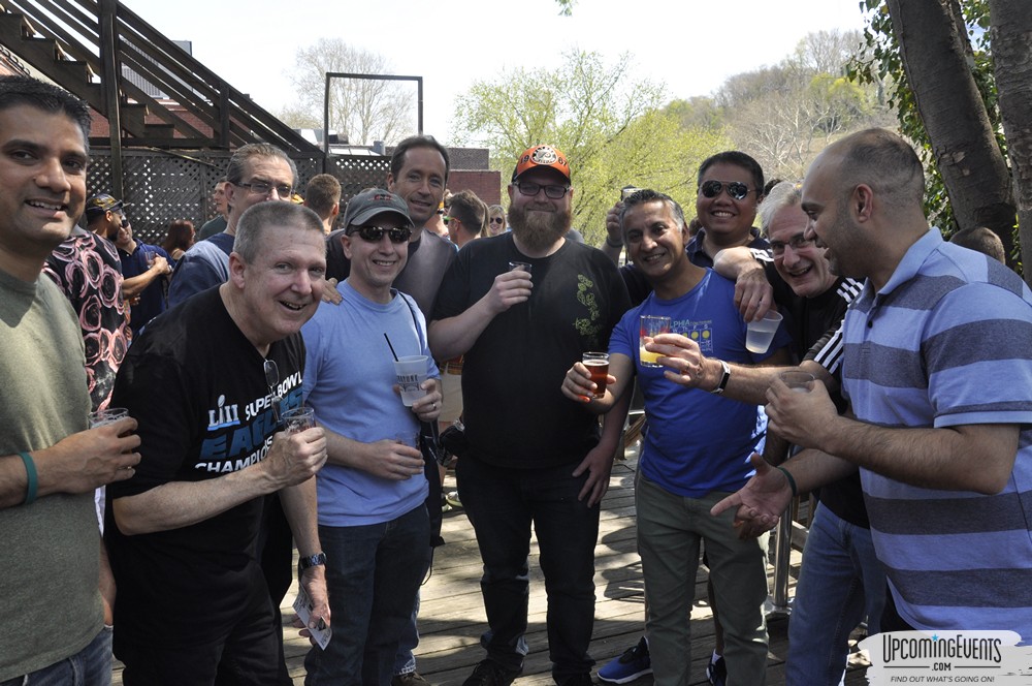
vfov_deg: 41.6
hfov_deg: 59.6
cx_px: 516
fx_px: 902
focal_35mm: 32
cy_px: 343
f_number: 11
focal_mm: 21
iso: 400
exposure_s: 1/200
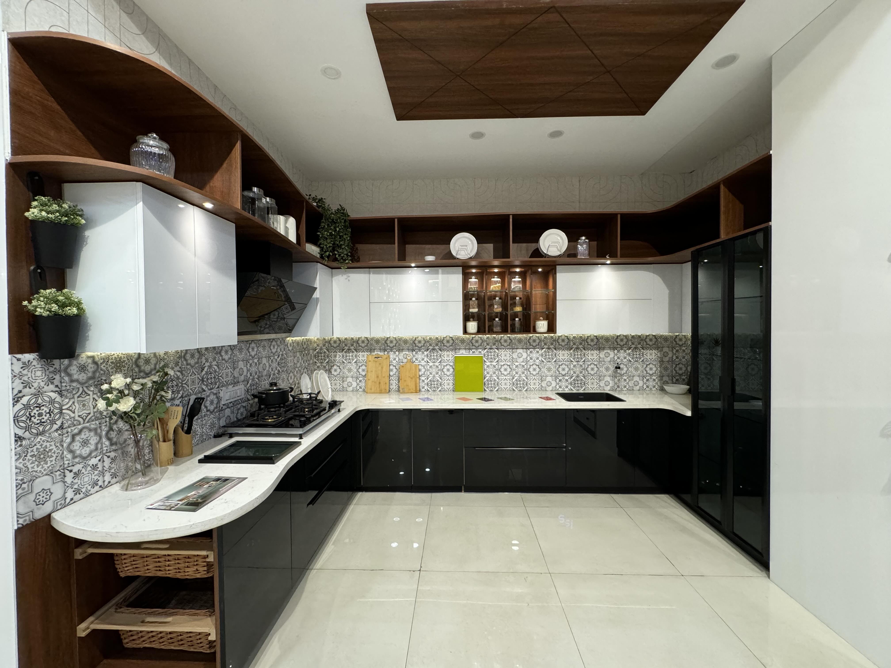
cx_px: 446
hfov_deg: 102.1
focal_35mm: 14
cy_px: 334
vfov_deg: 85.7
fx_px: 360
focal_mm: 2.22
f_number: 2.2
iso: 320
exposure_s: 1/100
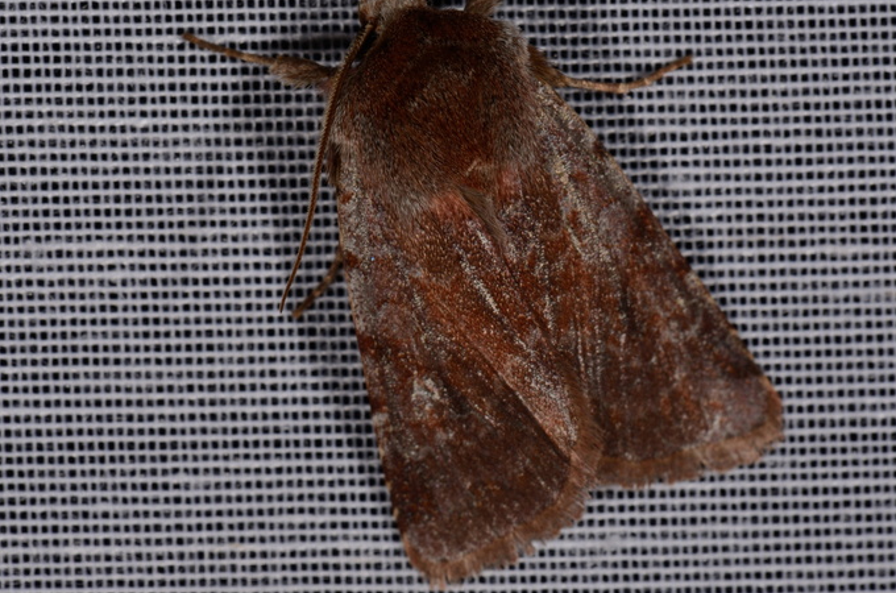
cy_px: 254
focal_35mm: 149
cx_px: 488
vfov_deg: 9.2
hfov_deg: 13.8
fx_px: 3689
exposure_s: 1/60
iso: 100
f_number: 25
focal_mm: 85
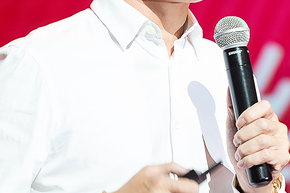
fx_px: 5282
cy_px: 85
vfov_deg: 2.1
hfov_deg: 3.1
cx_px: 274
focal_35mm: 656
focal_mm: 170
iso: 100
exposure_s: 1/60
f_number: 2.8
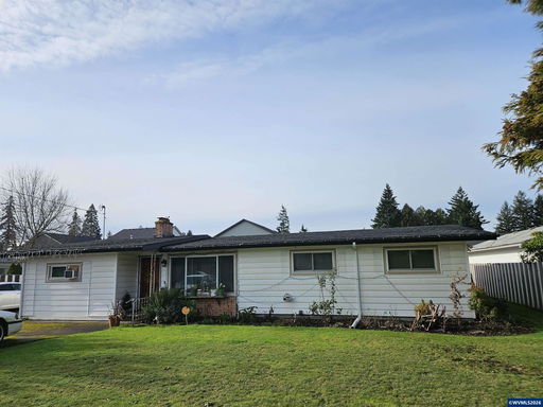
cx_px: 272
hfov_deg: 73.9
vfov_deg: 58.9
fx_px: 361
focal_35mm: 23
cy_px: 204
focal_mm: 5.4
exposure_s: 1/2913
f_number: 1.8
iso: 25
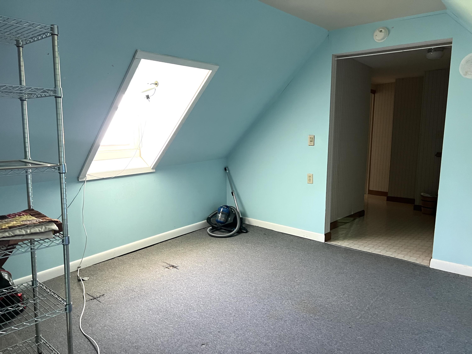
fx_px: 355
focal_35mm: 26
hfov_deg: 67.3
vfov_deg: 53.1
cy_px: 177
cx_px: 236
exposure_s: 1/60
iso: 320
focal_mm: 5.7
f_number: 1.5
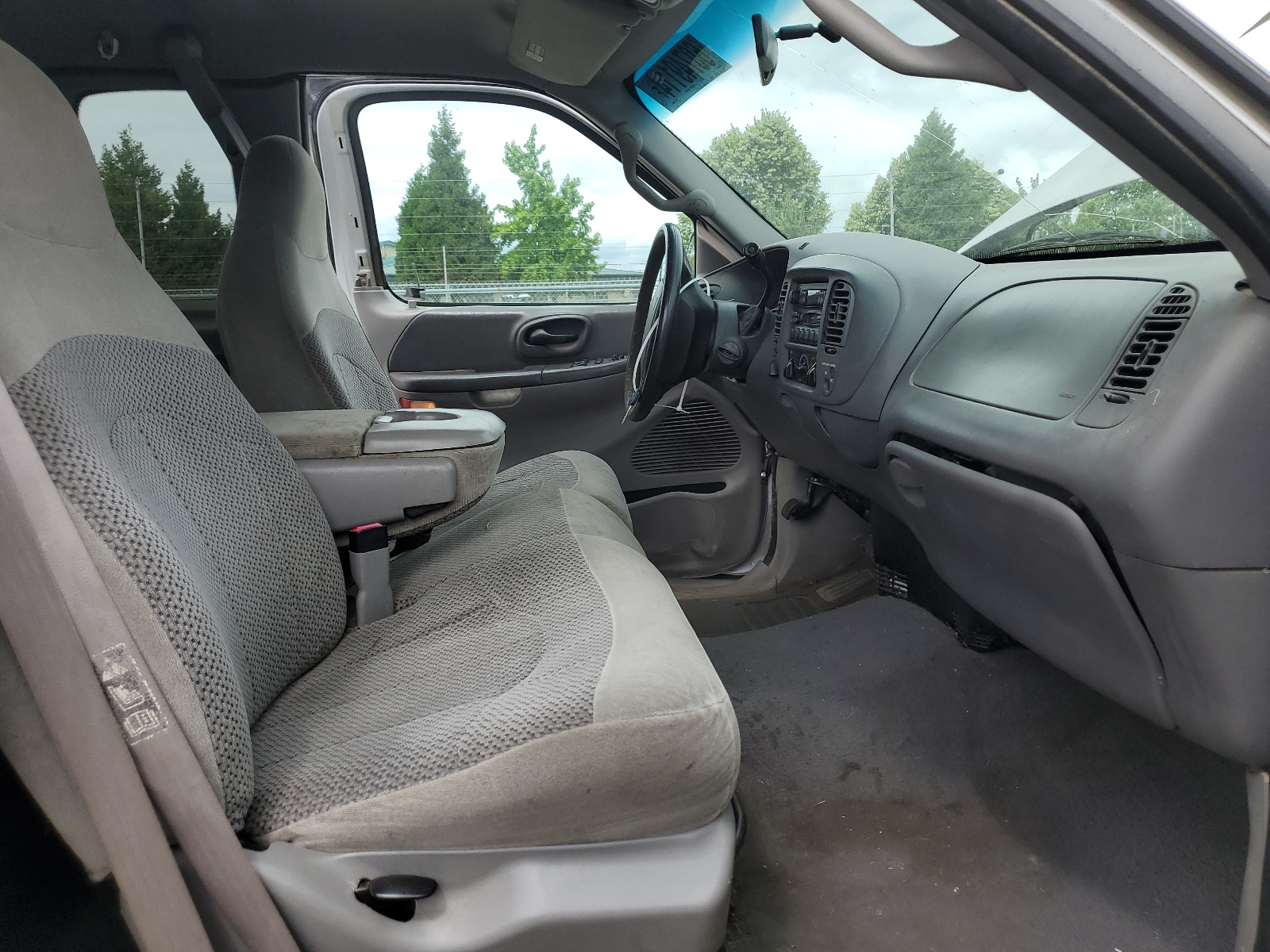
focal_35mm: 26
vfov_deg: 53.1
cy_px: 476
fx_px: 954
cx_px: 635
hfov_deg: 67.3
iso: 50
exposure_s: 1/1250
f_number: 1.5
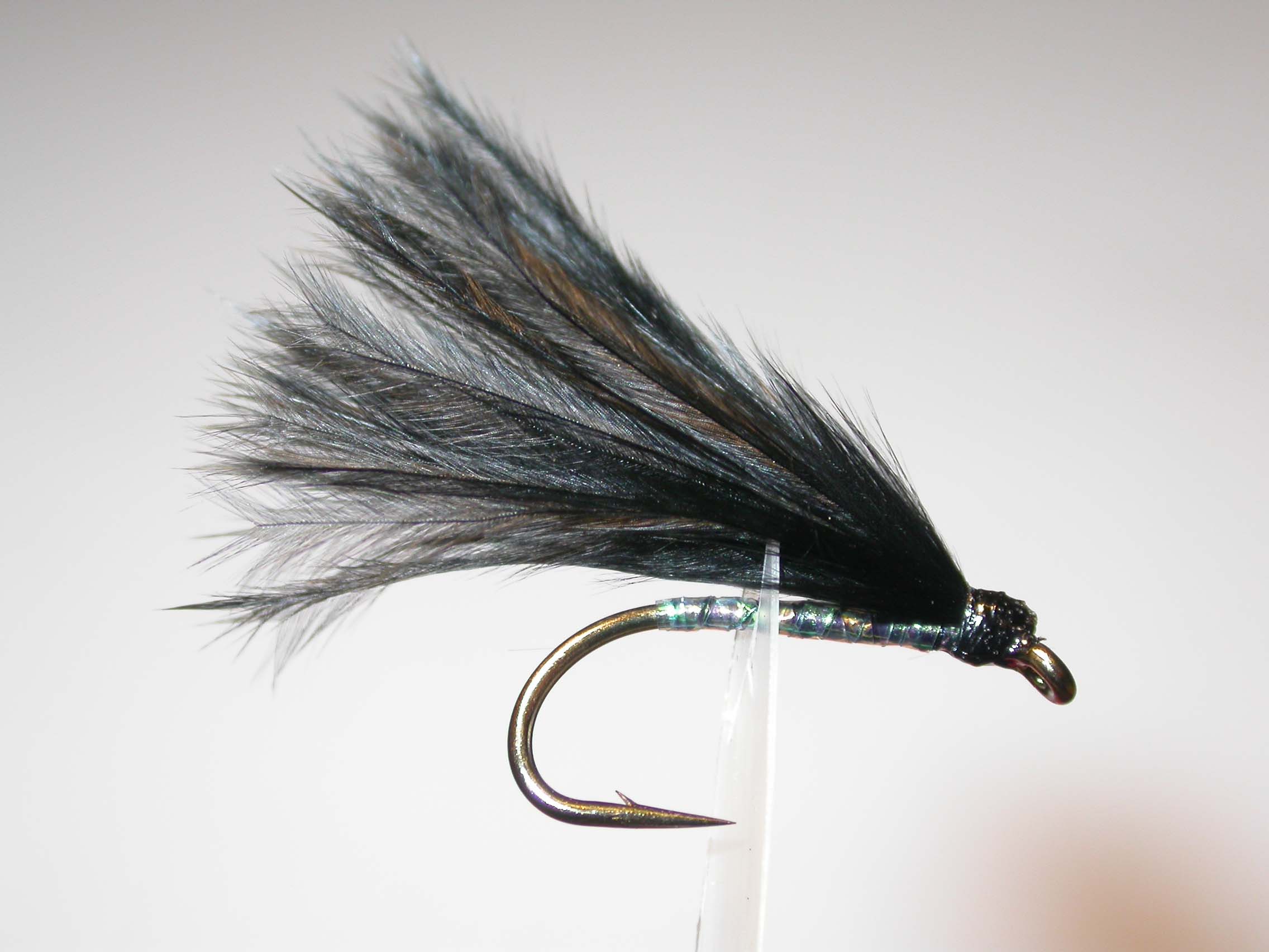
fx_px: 3739
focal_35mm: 102
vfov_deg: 14.5
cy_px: 476
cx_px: 634
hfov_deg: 19.3
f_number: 4
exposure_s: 1/75.3
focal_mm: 21.1
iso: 100
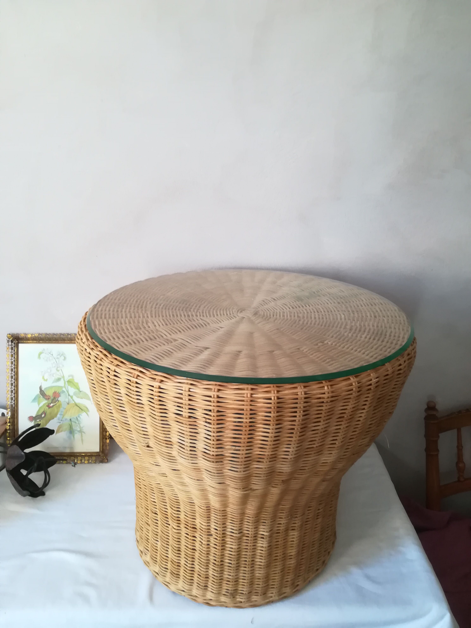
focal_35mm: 26
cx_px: 236
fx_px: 472
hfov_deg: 53.1
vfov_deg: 67.3
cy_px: 314
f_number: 2.2
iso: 320
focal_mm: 3.83
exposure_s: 1/33.3
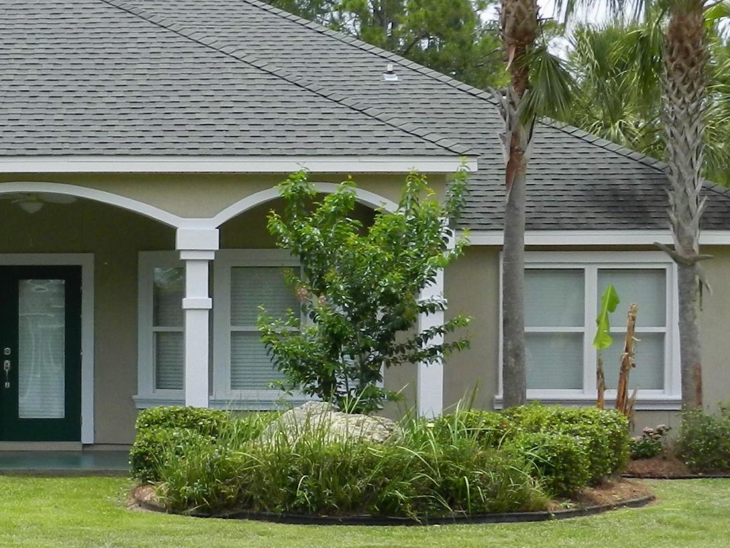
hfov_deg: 18.1
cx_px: 11
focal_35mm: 106
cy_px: 386
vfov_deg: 13.9
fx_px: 2236
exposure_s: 1/800
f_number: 4
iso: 160
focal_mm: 6.7
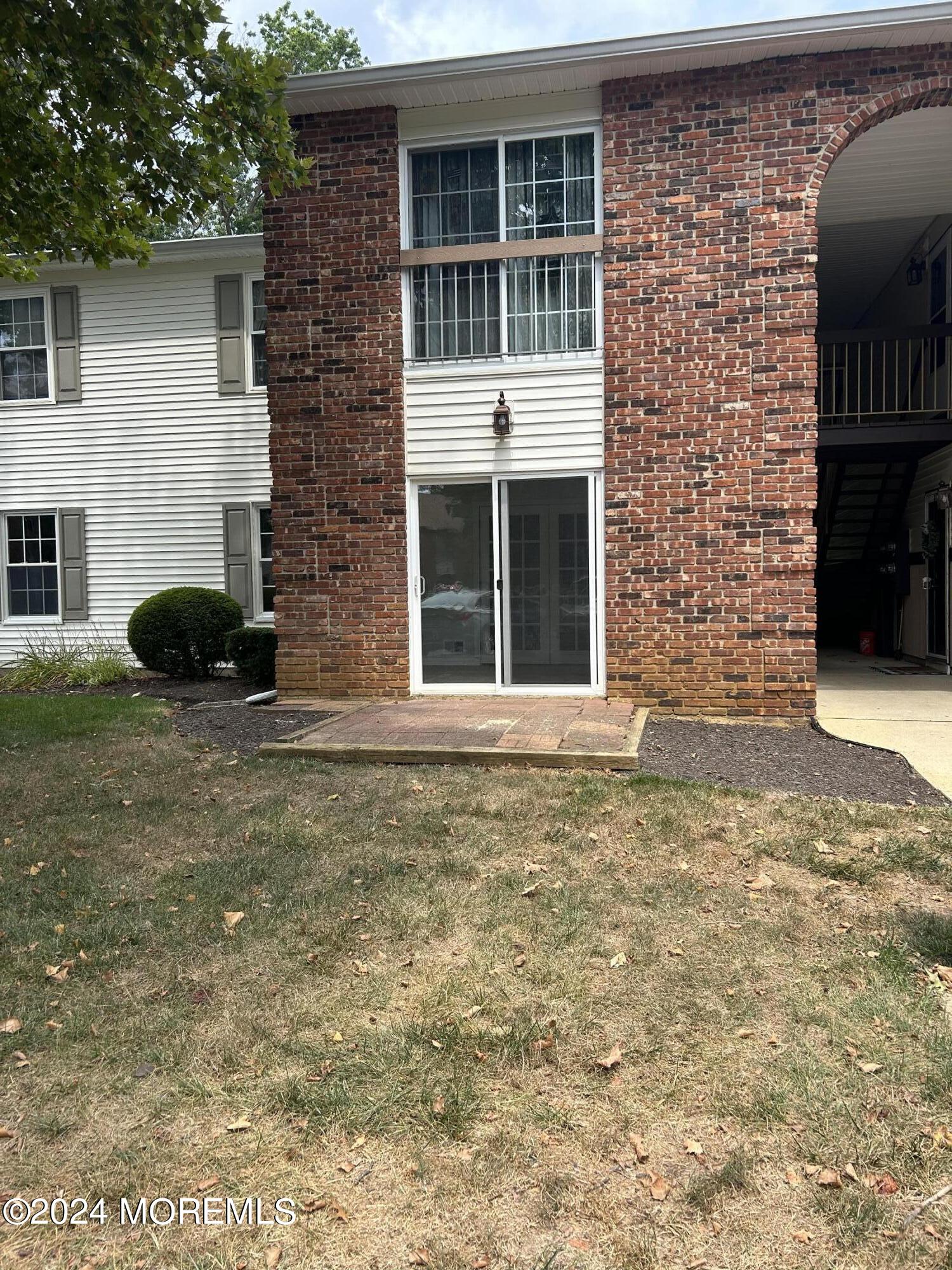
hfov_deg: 53.1
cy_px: 635
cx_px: 476
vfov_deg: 67.3
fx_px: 953
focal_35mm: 26
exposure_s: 1/1266
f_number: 1.5
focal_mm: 5.7
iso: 50
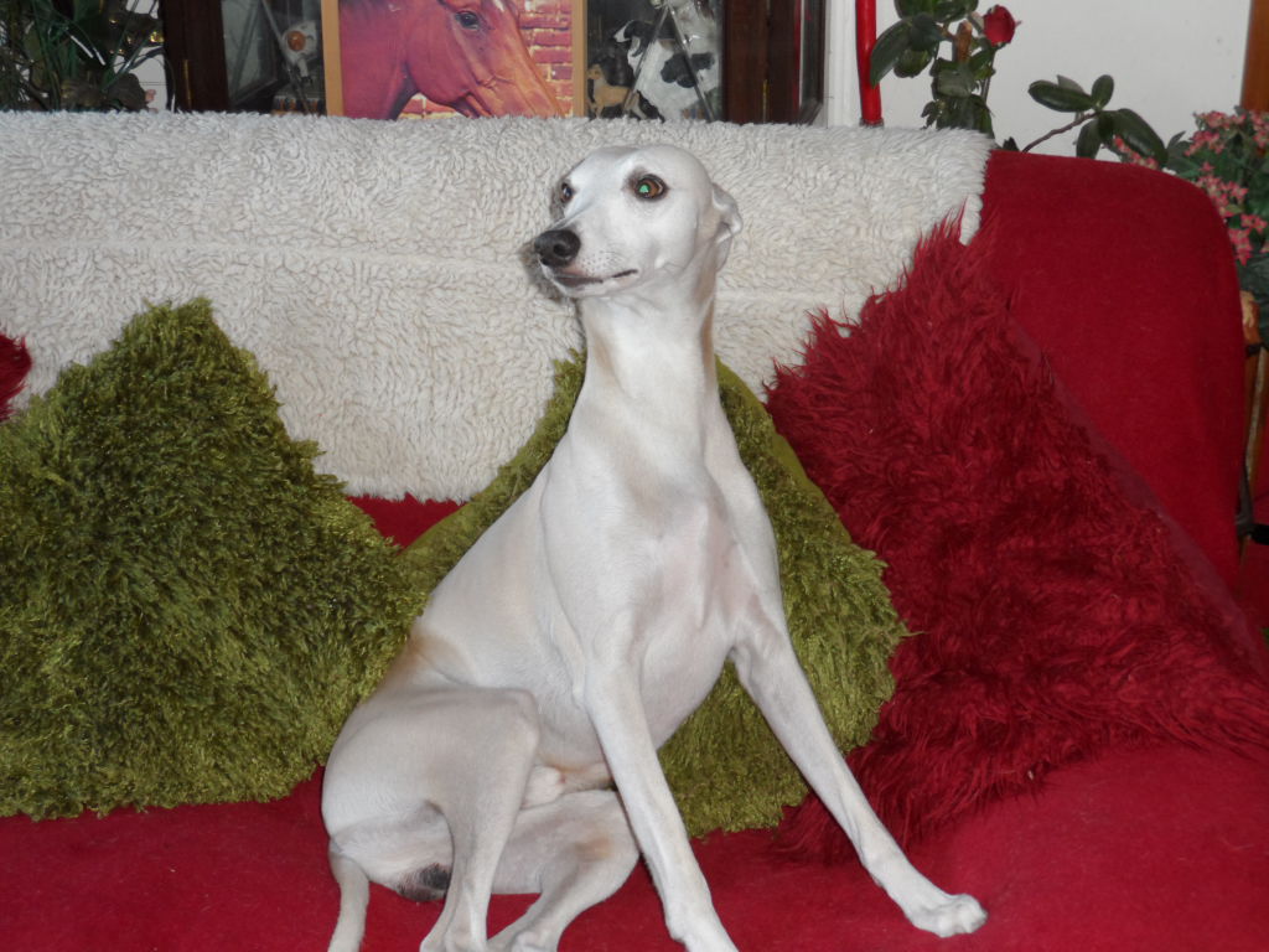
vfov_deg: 27.5
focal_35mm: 53
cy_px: 476
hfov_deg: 36.2
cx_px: 634
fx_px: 1943
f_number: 4
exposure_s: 1/45
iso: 200
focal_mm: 8.7
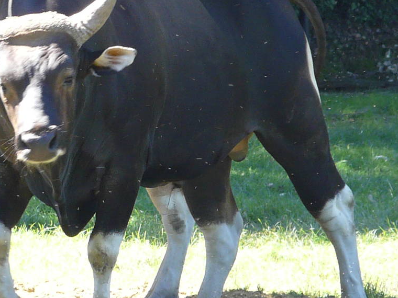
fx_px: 10267
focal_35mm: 893
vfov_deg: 1.7
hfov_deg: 2.2
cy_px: 111
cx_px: 94
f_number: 3.6
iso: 100
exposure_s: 1/80
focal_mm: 43.7
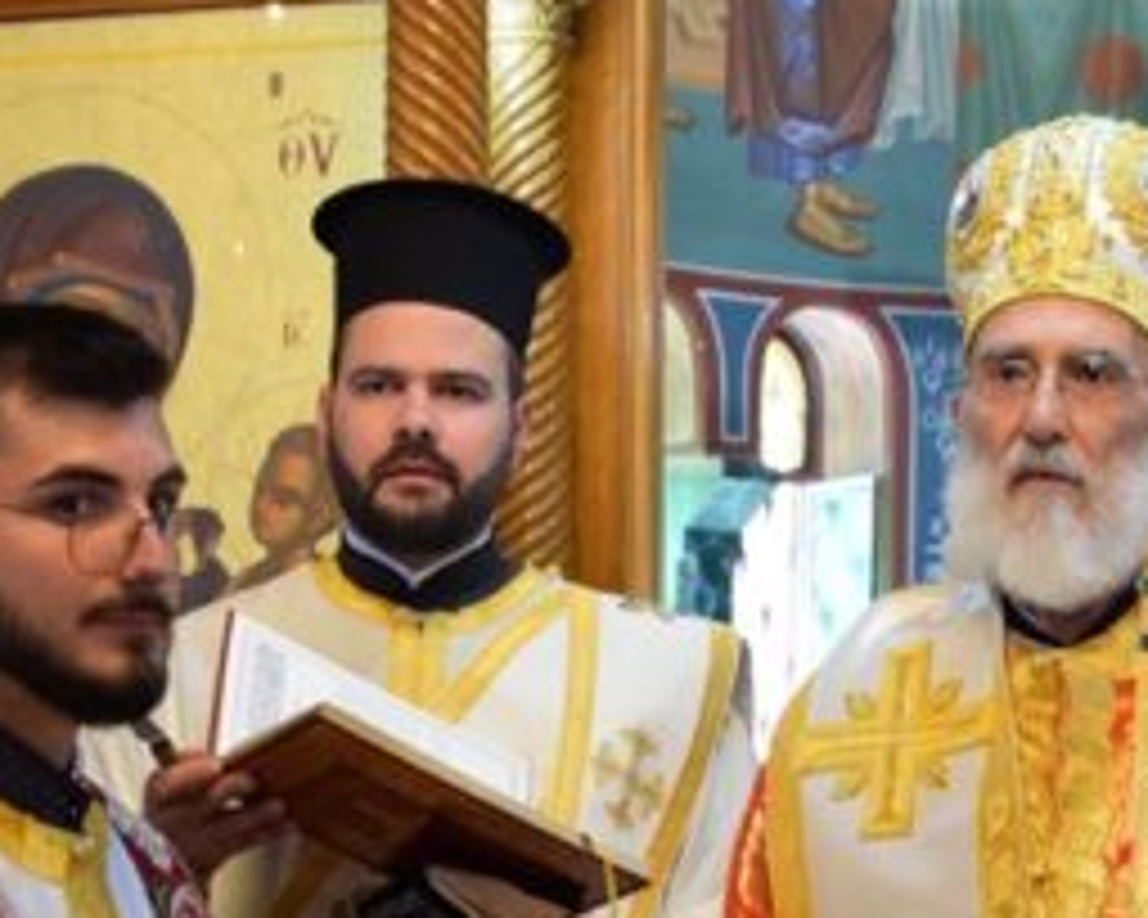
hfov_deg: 18.6
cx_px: 563
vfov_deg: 14.7
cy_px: 909
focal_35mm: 103
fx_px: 3512
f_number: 4
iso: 1100
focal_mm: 25
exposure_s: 1/60
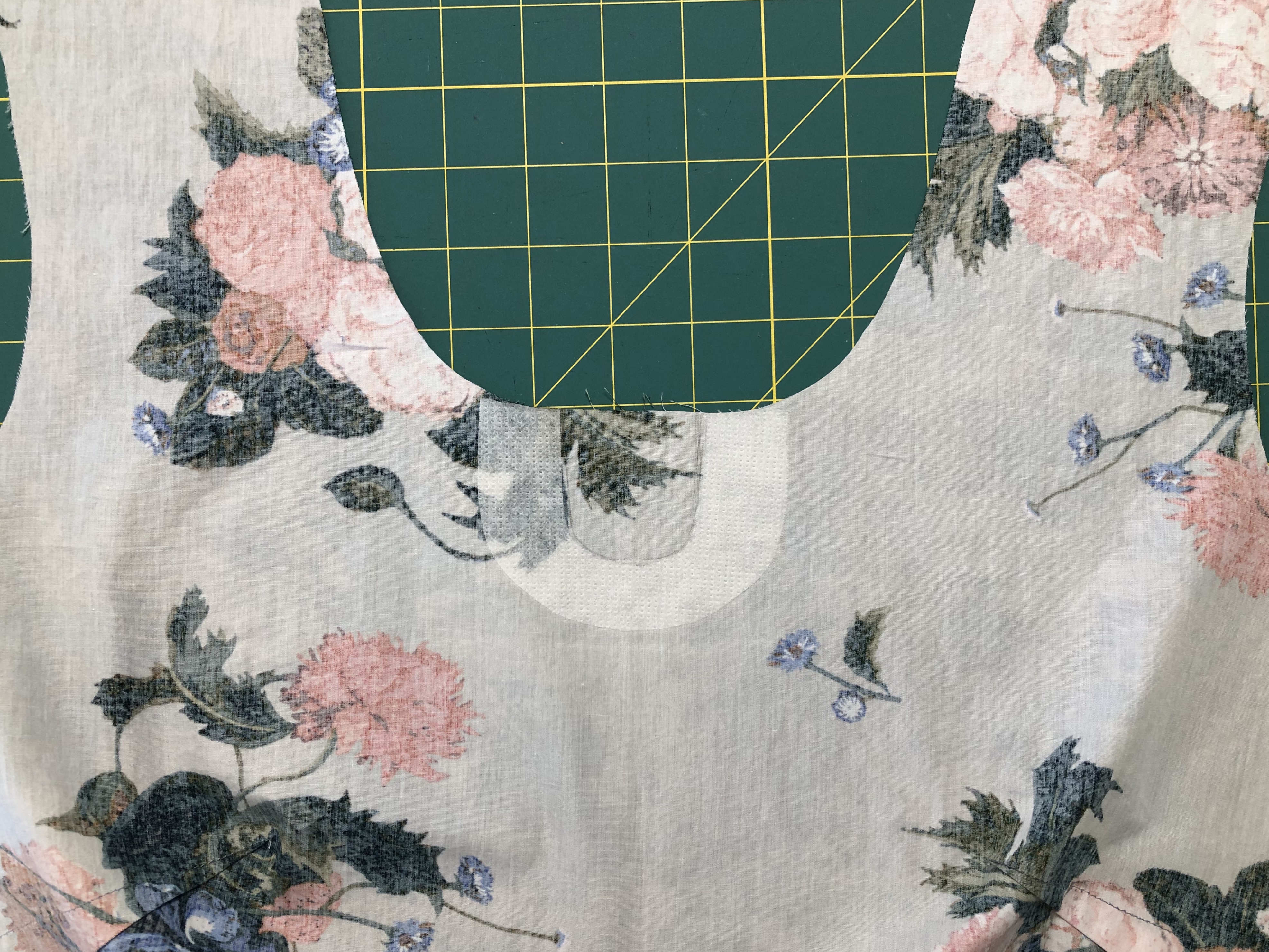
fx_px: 1026
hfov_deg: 63.4
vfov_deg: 49.7
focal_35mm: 28
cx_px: 634
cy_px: 476
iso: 25
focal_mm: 3.99
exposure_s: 1/40
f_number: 1.8
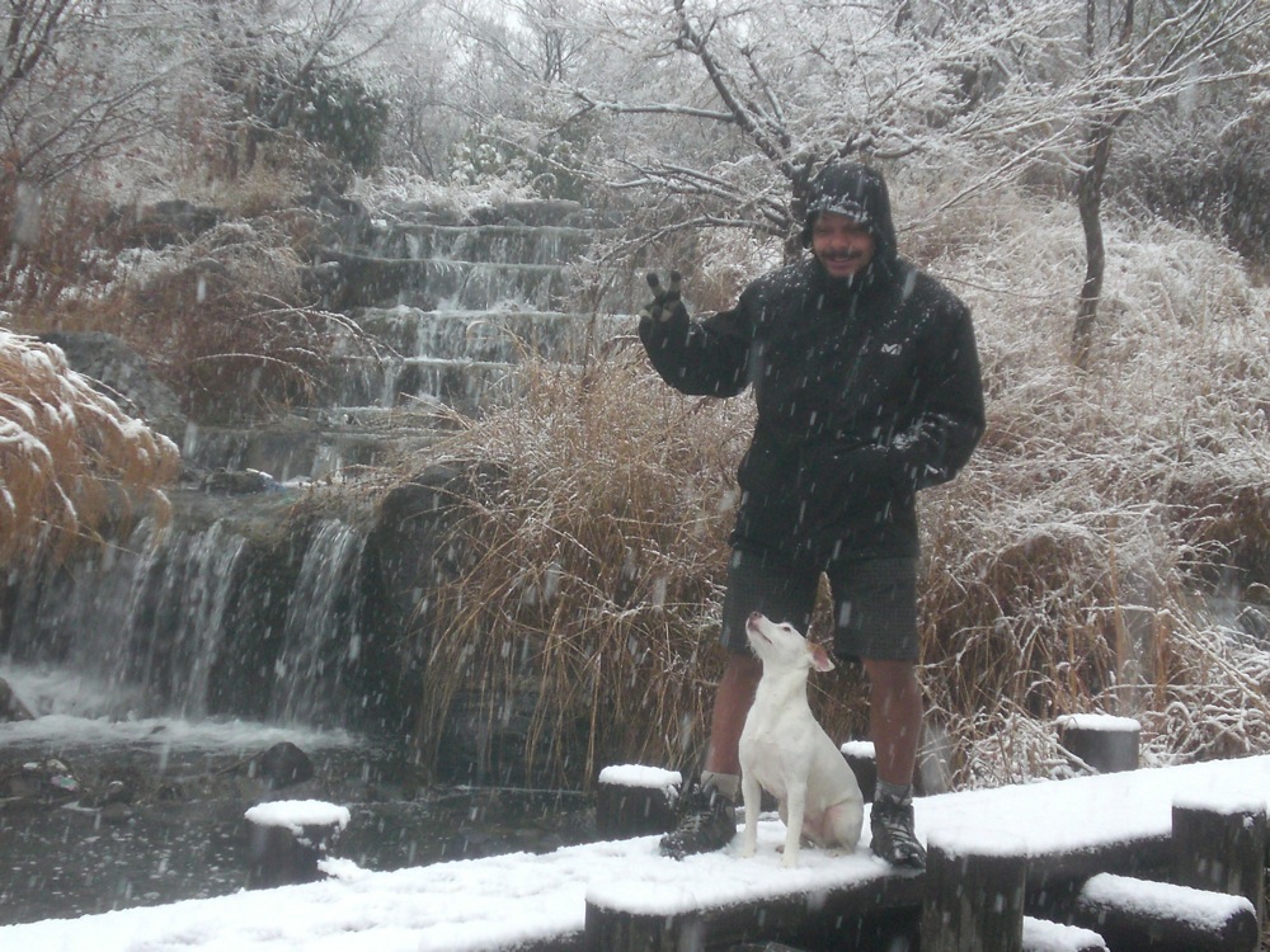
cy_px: 476
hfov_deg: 30.7
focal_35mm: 63
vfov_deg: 23.3
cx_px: 635
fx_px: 2311
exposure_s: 1/80
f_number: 4
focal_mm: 10.4
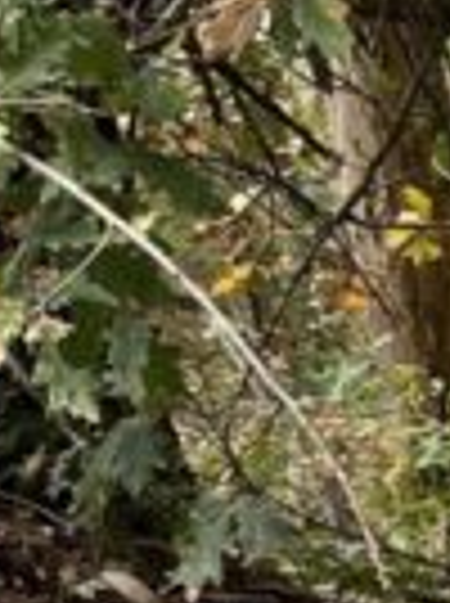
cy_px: 958
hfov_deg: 6.4
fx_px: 3460
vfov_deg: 9.6
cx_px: 1660
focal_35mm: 199
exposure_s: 1/121
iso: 80
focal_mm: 5.1
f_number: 1.6
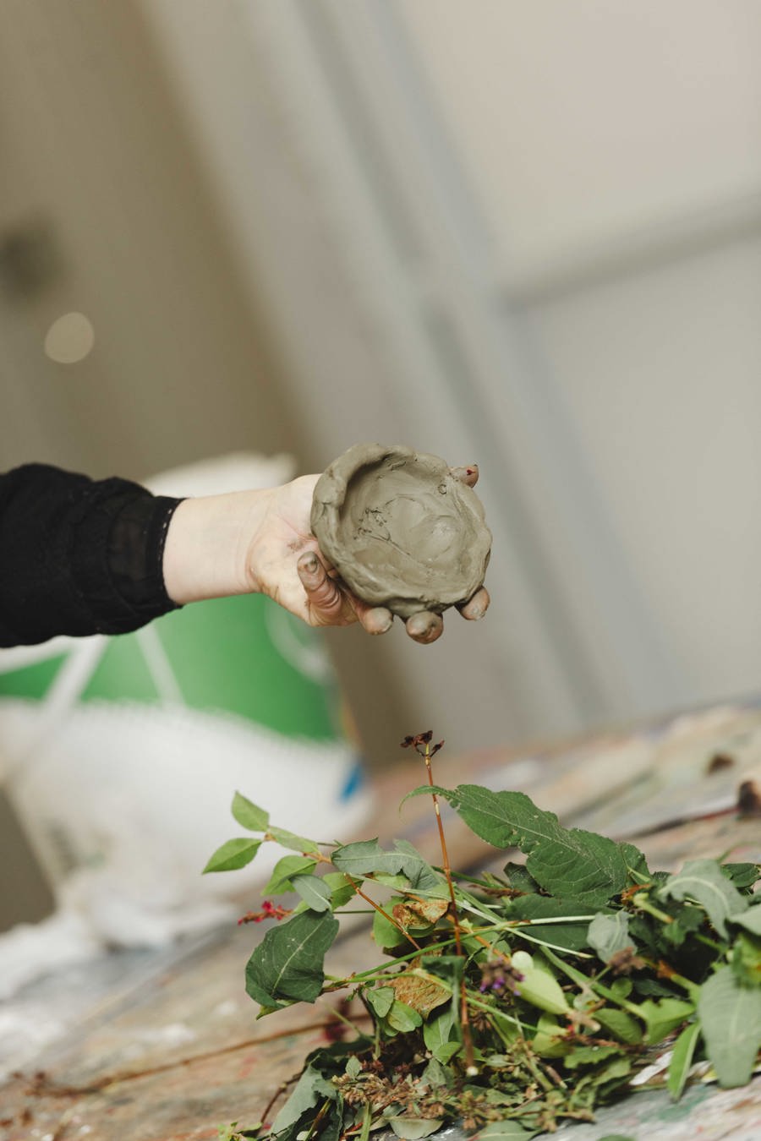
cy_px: 570
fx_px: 5866
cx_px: 380
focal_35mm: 185
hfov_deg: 7.4
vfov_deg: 11.1
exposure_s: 1/200
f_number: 2.8
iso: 500
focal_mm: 185
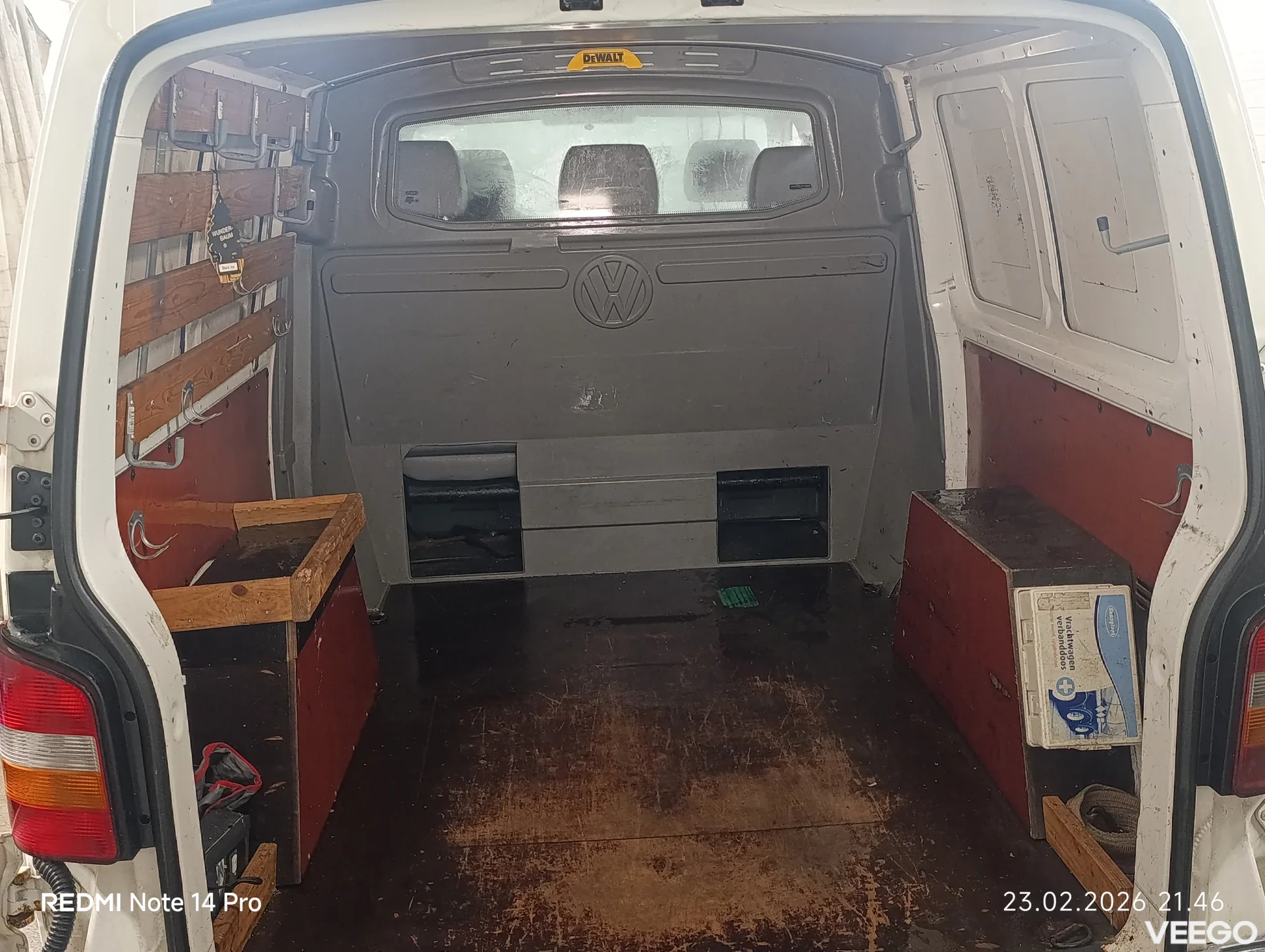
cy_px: 476
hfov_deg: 52.6
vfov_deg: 40.8
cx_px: 632
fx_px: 1281
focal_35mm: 35
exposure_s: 1/50
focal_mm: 6.11
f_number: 1.65
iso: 1181
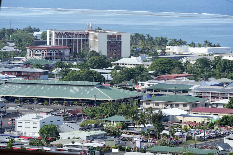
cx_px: 116
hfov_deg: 8.9
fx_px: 1501
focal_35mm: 232
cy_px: 78
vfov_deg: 5.9
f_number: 9
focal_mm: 232
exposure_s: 1/800
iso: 640
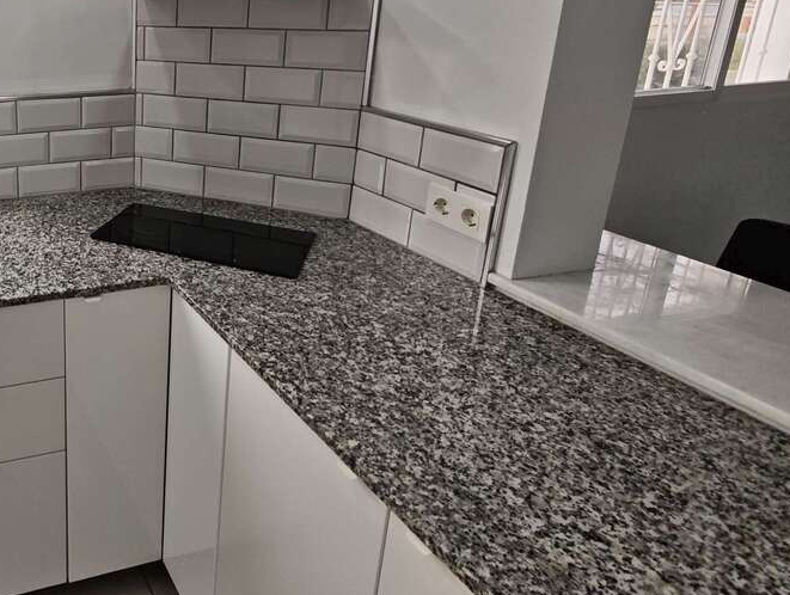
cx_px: 47
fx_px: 617
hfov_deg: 54.7
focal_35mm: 27
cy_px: 161
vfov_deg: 49.8
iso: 160
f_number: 2.2
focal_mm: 2.16
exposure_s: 1/120
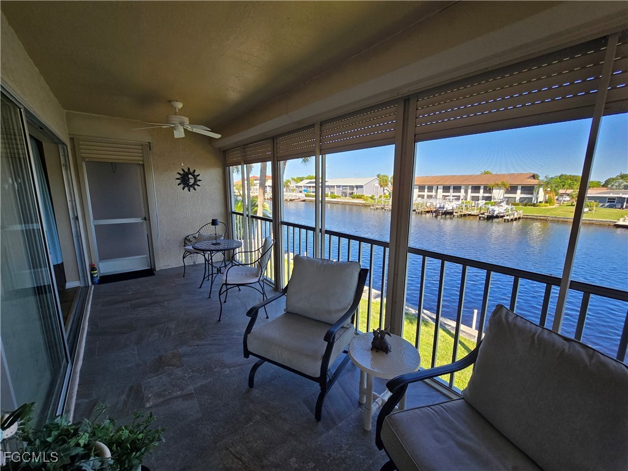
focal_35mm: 13
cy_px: 236
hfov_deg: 106.2
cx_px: 314
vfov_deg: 89.9
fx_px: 236
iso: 50
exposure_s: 1/265
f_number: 2.2
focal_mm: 2.2
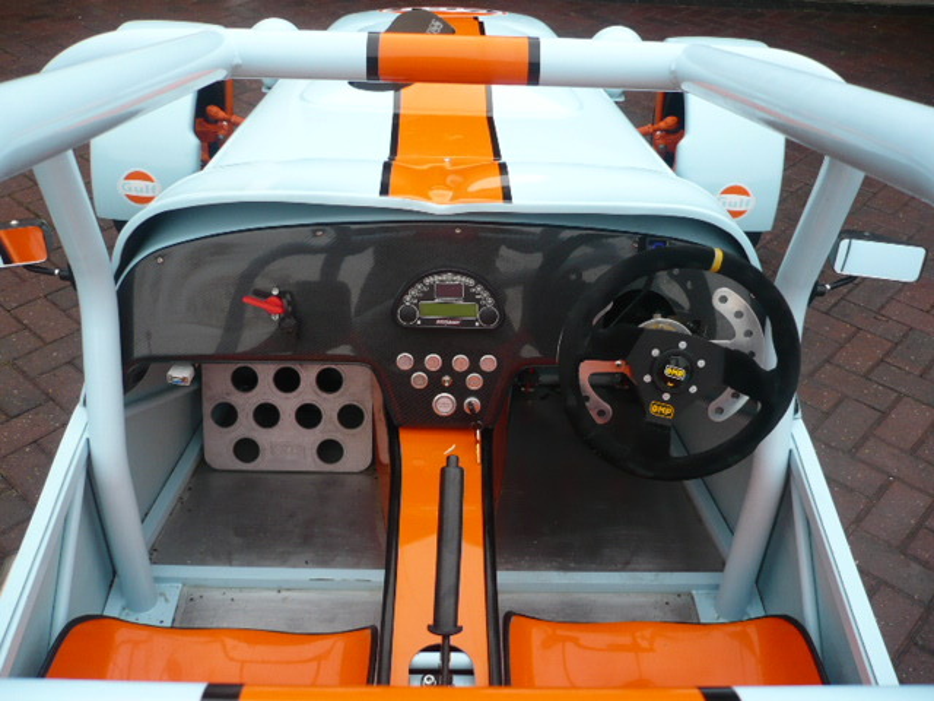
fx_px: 944
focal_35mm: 35
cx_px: 467
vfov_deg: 40.7
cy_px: 350
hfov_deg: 52.6
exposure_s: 1/100
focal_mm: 5.8
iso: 100
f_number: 2.8
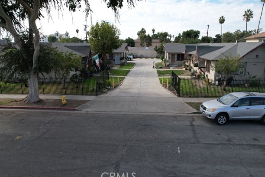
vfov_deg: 55.1
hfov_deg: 76.1
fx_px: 169
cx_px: 137
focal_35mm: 23
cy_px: 90
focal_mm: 8.38
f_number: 2.8
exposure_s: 1/1250
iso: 110
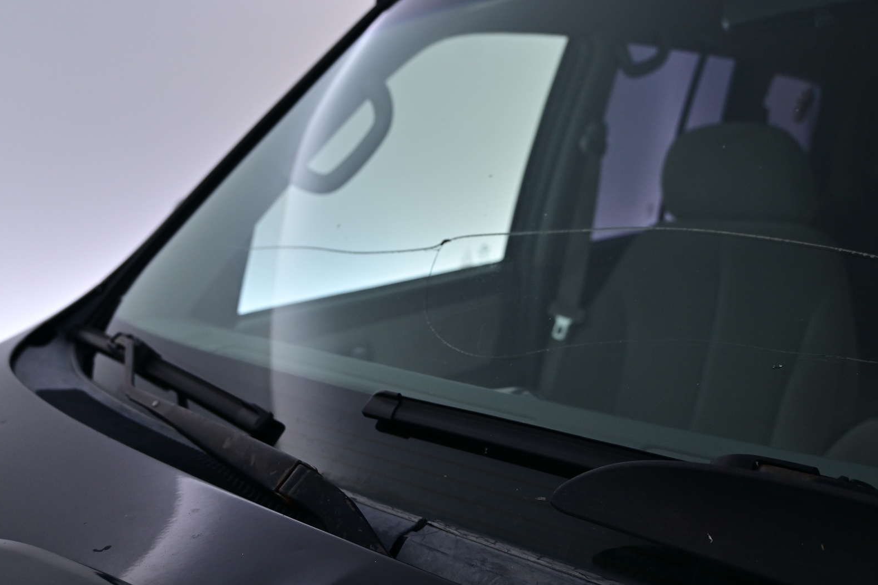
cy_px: 292
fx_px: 848
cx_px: 429
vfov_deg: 38.1
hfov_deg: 54.7
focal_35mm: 35
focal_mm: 22.5
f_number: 4
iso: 320
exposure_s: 1/25
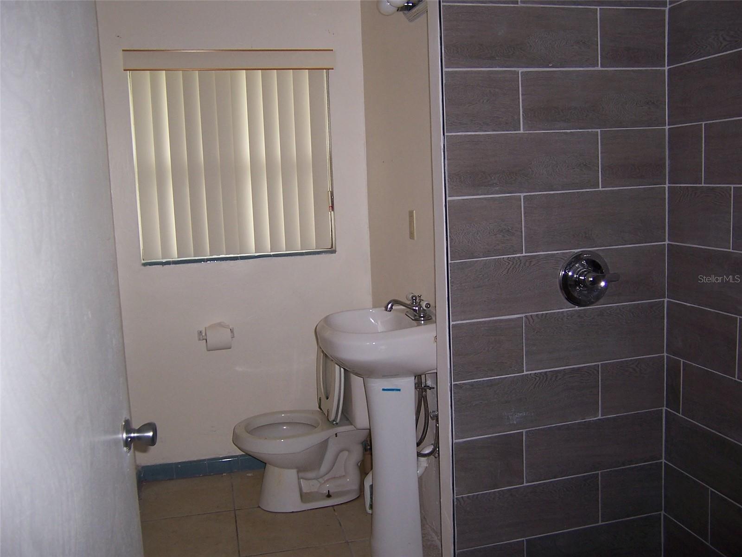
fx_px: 707
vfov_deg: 42.9
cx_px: 371
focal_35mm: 33
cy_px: 278
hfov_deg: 55.4
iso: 80
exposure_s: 1/60
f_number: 2.8
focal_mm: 5.5
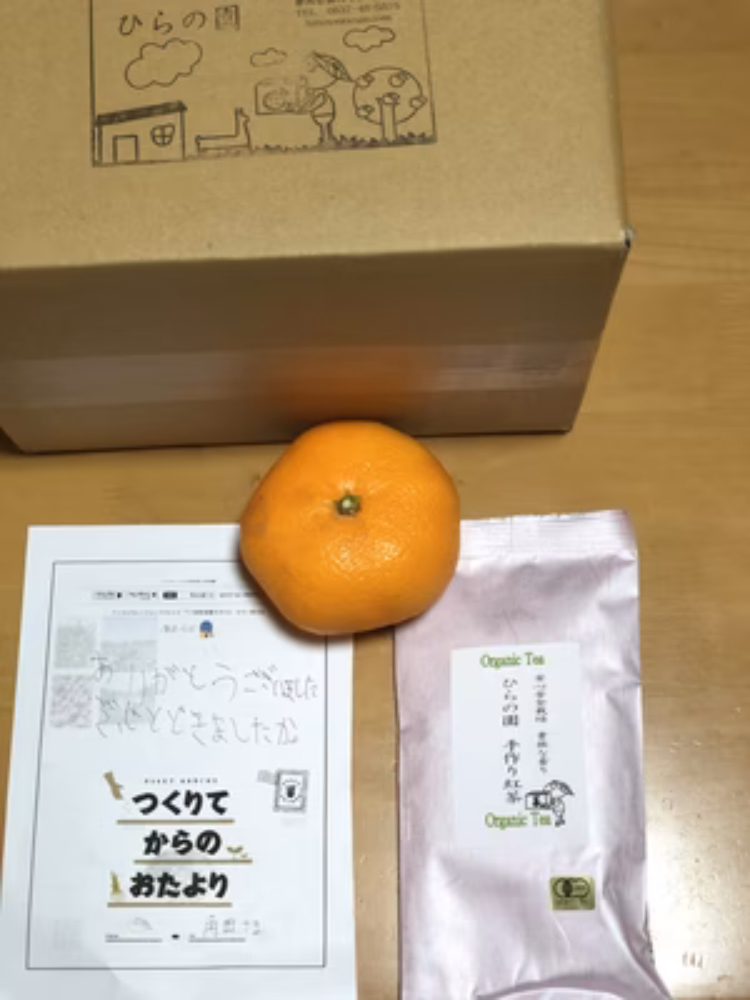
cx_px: 375
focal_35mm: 52
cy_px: 500
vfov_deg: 36.8
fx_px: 1502
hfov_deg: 28.0
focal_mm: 6
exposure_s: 1/50
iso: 64
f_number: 2.4
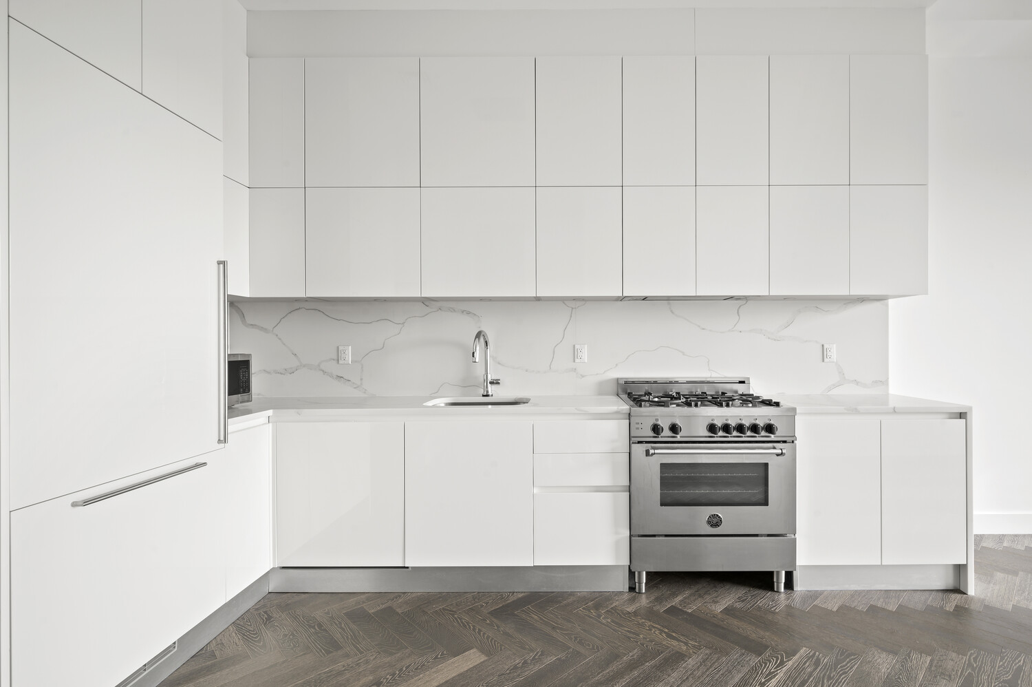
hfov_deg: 96.8
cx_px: 516
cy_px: 344
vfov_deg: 73.7
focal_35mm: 16
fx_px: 458
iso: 200
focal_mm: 16
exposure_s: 1/6
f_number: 11
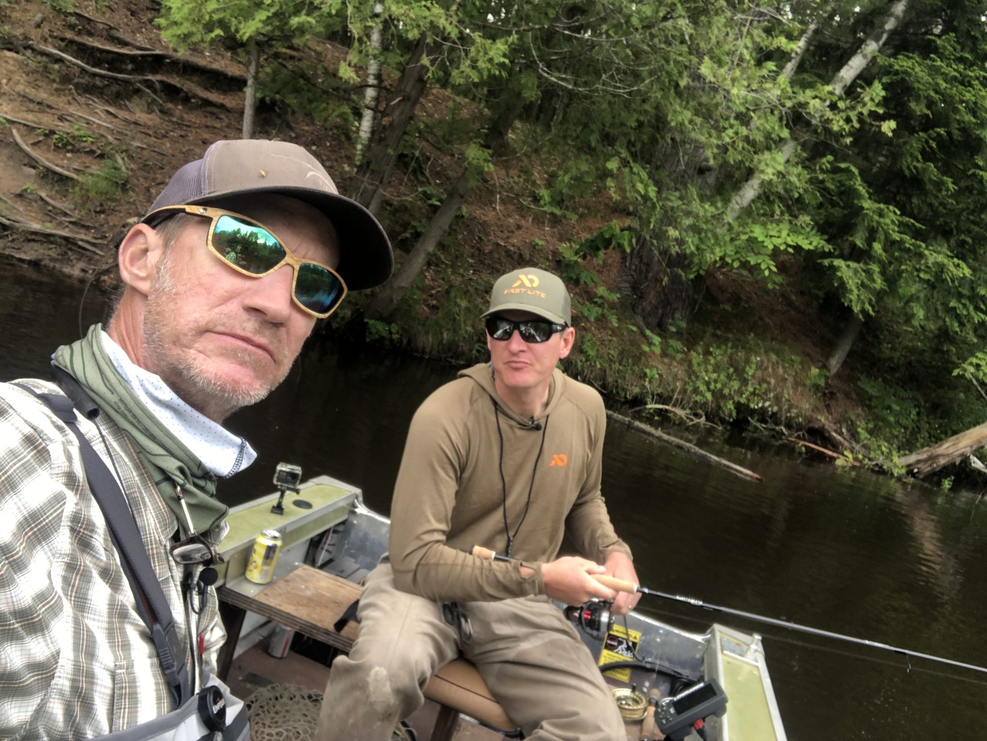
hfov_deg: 56.8
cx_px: 494
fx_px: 913
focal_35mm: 32
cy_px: 370
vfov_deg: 44.2
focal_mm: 2.87
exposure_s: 1/120
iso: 20
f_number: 2.2
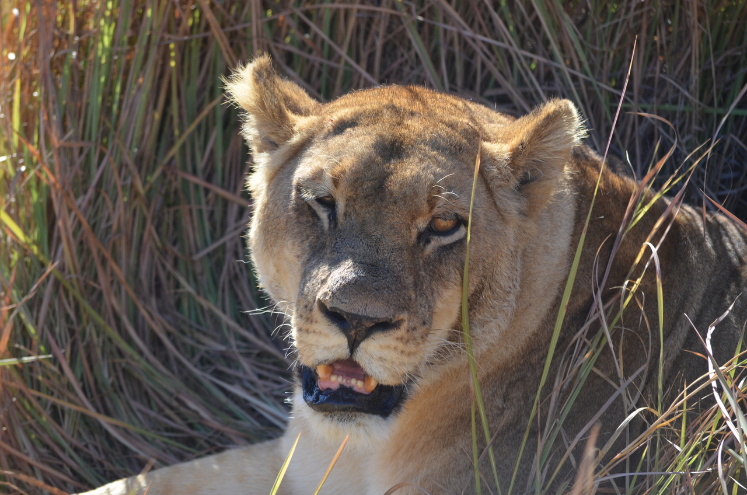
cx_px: 374
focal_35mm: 330
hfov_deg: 6.3
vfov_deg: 4.1
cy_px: 248
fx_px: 6834
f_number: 5.6
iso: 360
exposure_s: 1/500
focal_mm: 220
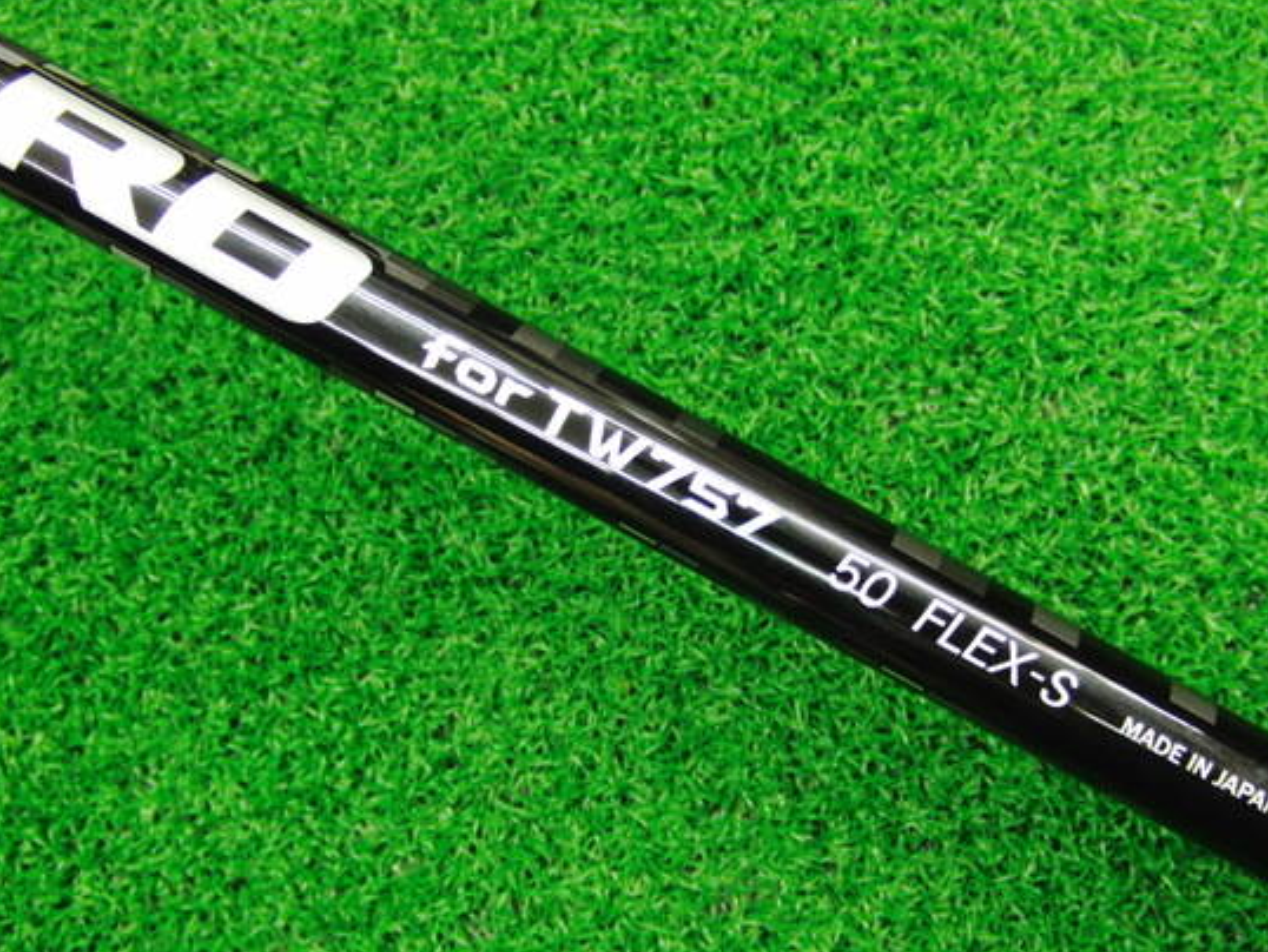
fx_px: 1612
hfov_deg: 42.9
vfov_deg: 32.9
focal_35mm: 44
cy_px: 537
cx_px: 702
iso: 400
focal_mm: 6.42
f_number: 3.6
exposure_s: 1/20
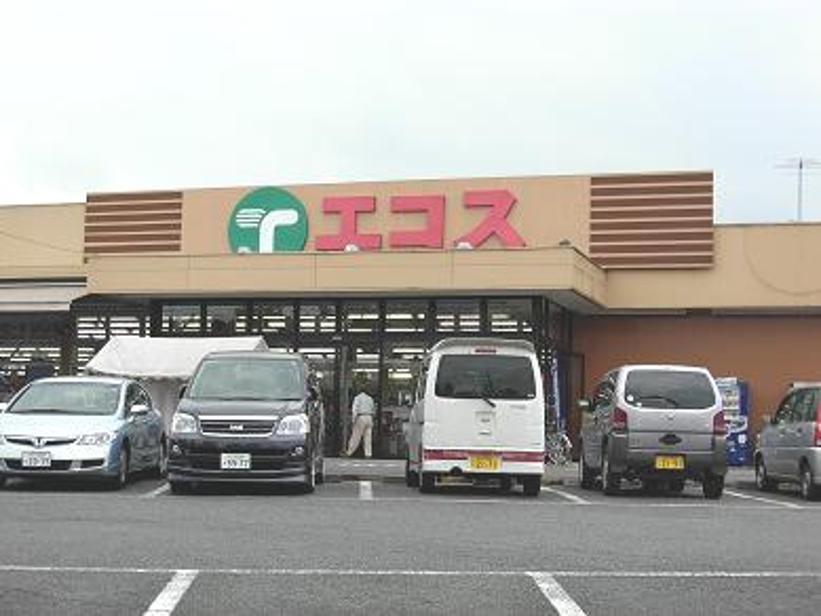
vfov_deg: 22.9
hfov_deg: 30.3
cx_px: 410
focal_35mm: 64
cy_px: 308
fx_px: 1518
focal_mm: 10.5
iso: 79
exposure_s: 1/542
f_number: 3.4
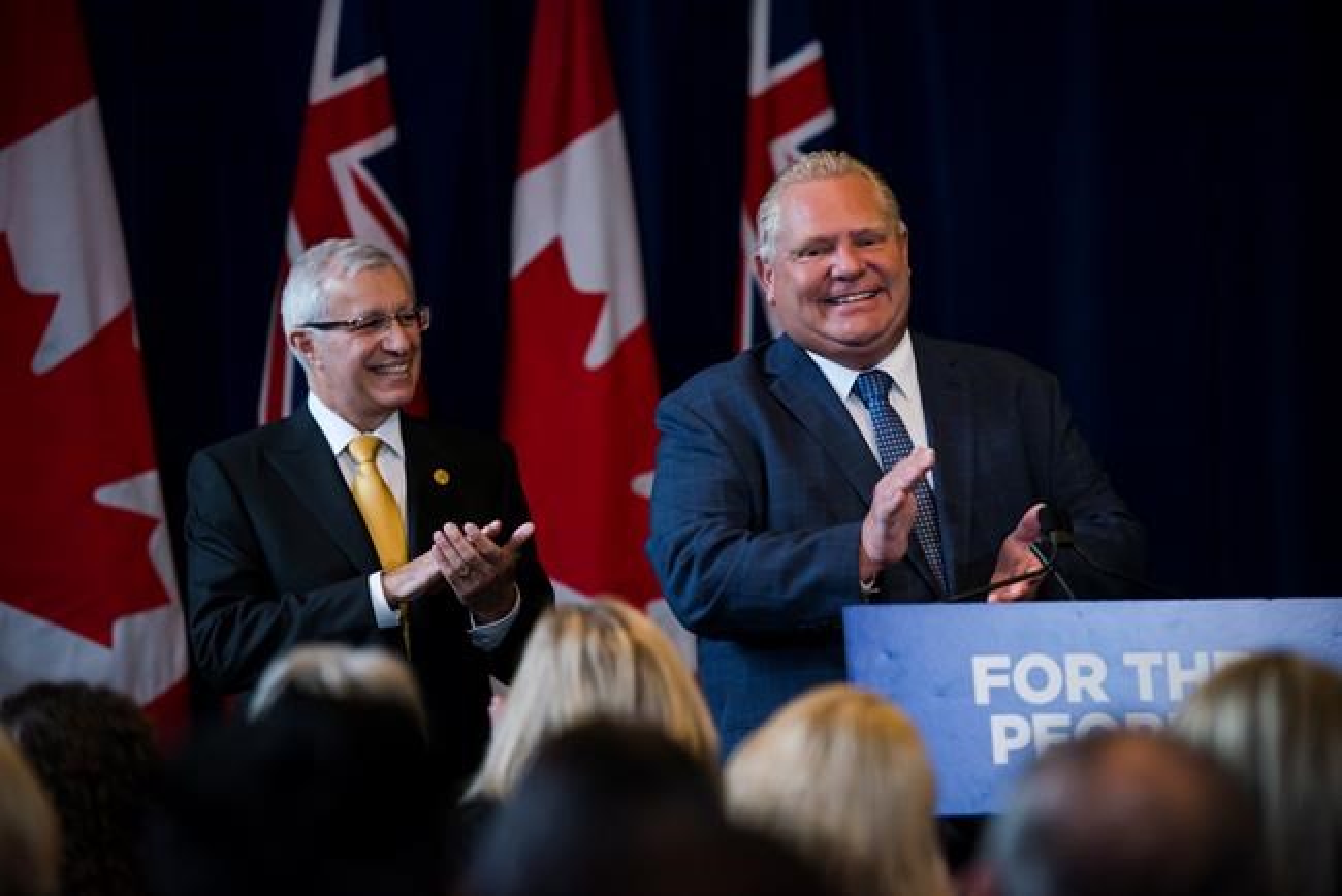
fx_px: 6153
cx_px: 671
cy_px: 448
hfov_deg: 12.4
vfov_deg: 8.3
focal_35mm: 165
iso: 2500
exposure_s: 1/640
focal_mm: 165
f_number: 2.8
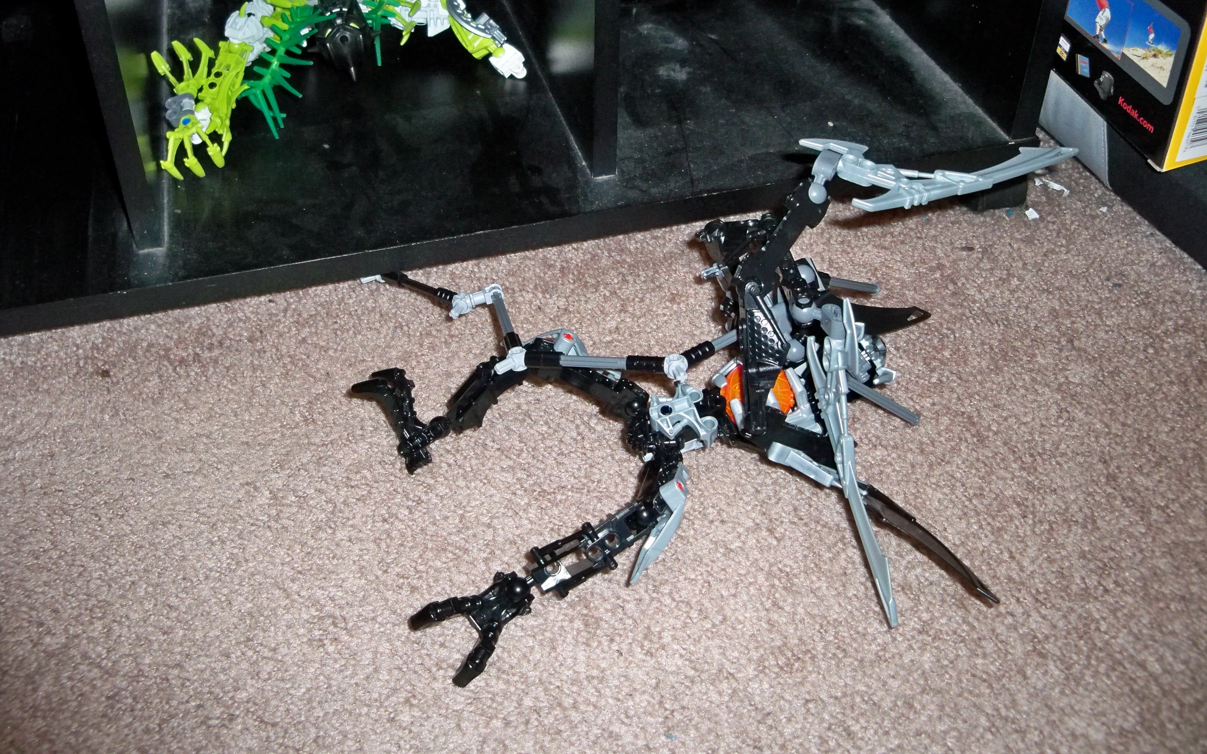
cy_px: 305
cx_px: 612
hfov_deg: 51.5
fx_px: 1250
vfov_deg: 33.5
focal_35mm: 38
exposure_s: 1/30
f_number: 3.5
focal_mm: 6.2
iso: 200
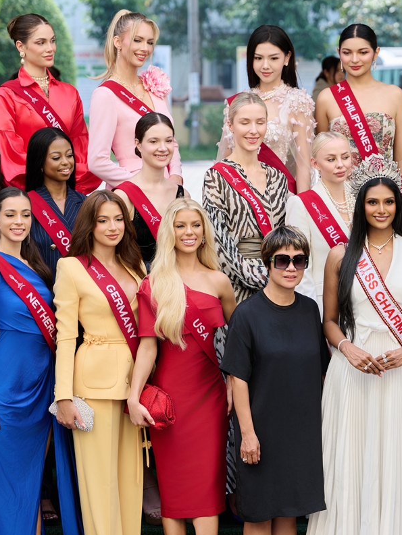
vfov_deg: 13.4
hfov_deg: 10.1
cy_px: 267
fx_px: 2276
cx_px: 316
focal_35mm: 147
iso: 200
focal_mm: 101
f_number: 4.5
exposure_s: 1/320
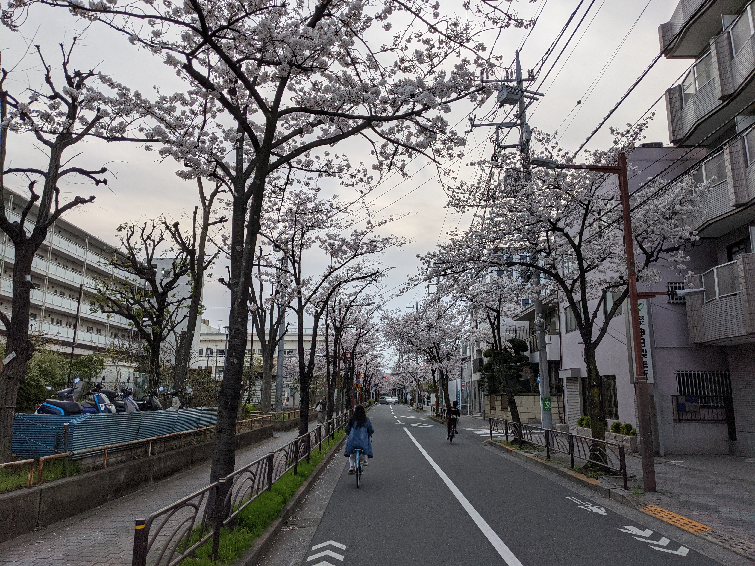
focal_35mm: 27
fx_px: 589
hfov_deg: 65.3
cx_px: 378
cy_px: 283
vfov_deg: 51.4
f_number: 1.73
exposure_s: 1/935
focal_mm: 4.38
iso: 58
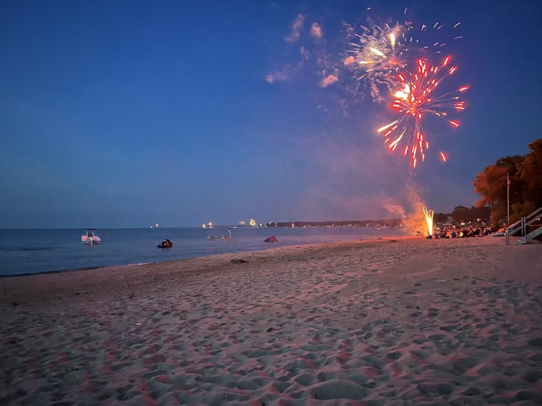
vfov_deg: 51.4
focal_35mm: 27
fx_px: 423
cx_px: 273
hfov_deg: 65.3
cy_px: 204
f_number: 1.5
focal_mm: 5.7
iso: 1250
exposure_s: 1/9
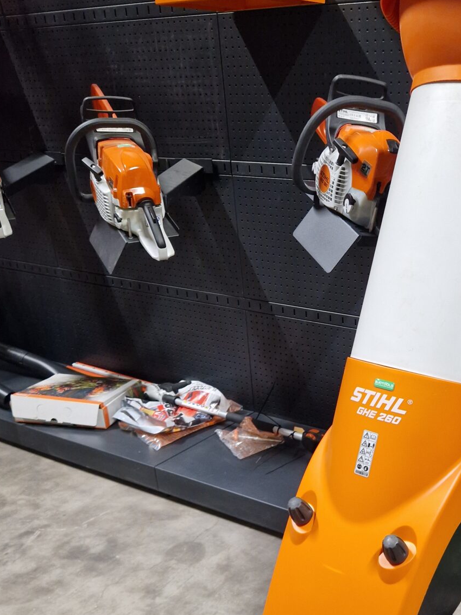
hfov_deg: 35.8
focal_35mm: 39
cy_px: 448
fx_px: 693
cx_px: 358
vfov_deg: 46.4
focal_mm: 5.4
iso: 50
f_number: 1.8
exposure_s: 1/100
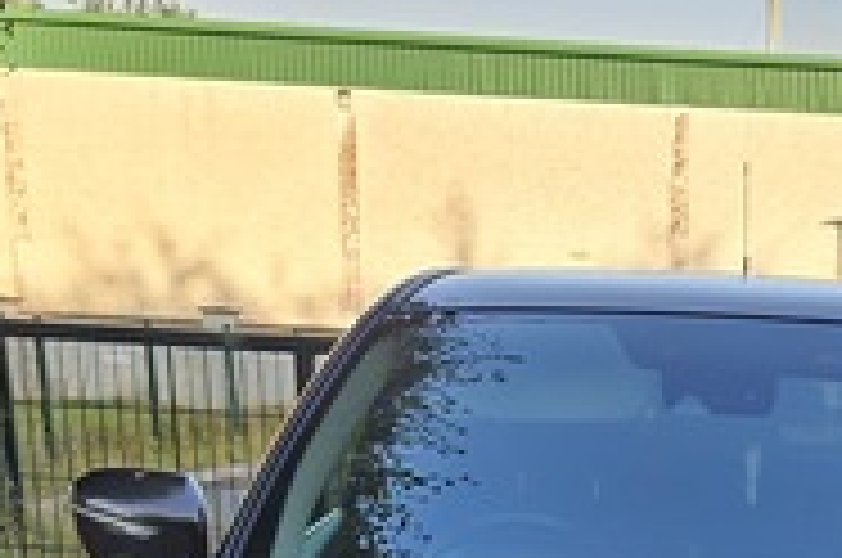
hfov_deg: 23.8
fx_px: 1915
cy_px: 1048
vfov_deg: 14.3
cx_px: 833
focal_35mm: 82
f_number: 1.8
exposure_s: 1/195
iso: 25
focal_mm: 5.4
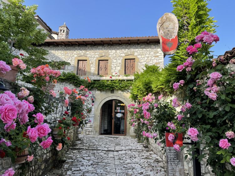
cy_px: 88
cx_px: 118
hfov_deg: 67.3
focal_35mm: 26
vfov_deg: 53.1
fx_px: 177
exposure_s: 1/1238
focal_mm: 5.1
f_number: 1.6
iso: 32
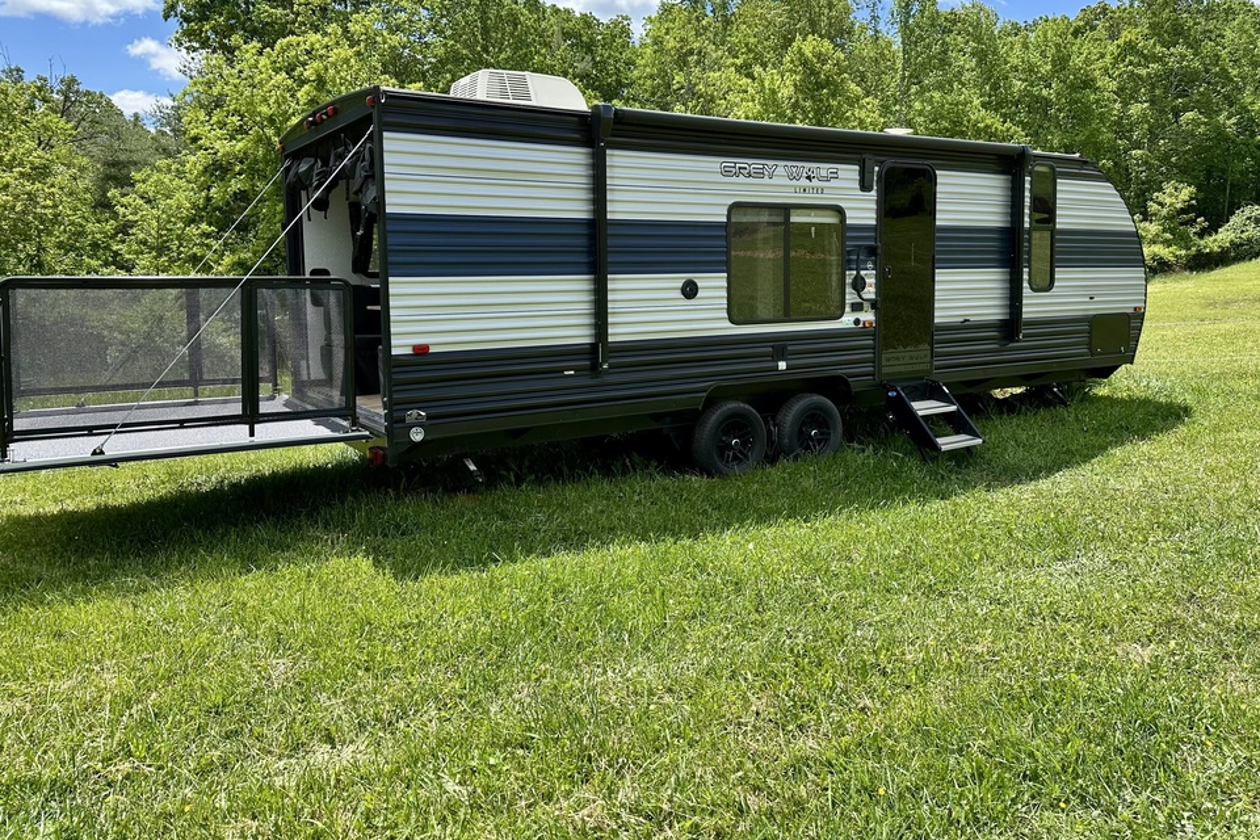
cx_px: 612
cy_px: 349
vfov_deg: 49.3
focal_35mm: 26
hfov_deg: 69.4
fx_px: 910
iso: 80
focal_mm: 6.86
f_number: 1.78
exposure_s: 1/2203
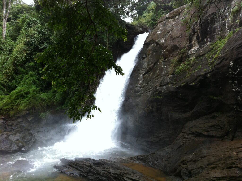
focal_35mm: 35
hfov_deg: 52.7
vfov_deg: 40.6
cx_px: 121
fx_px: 244
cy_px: 90
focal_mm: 3.85
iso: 80
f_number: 2.8
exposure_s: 1/233
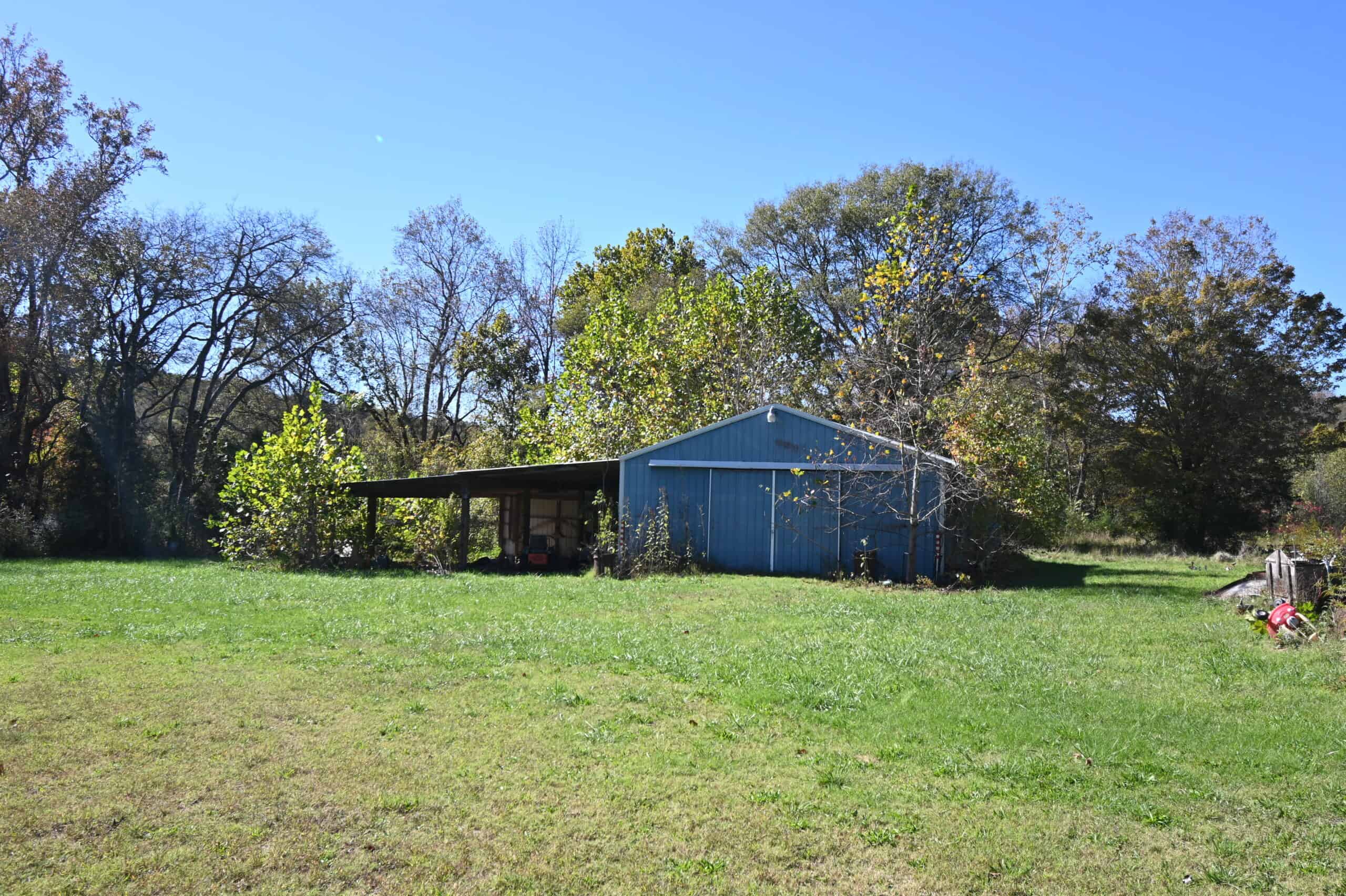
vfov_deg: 43.6
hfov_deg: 62.0
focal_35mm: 30
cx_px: 673
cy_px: 448
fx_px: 1121
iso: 100
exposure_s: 1/320
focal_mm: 20
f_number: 6.3
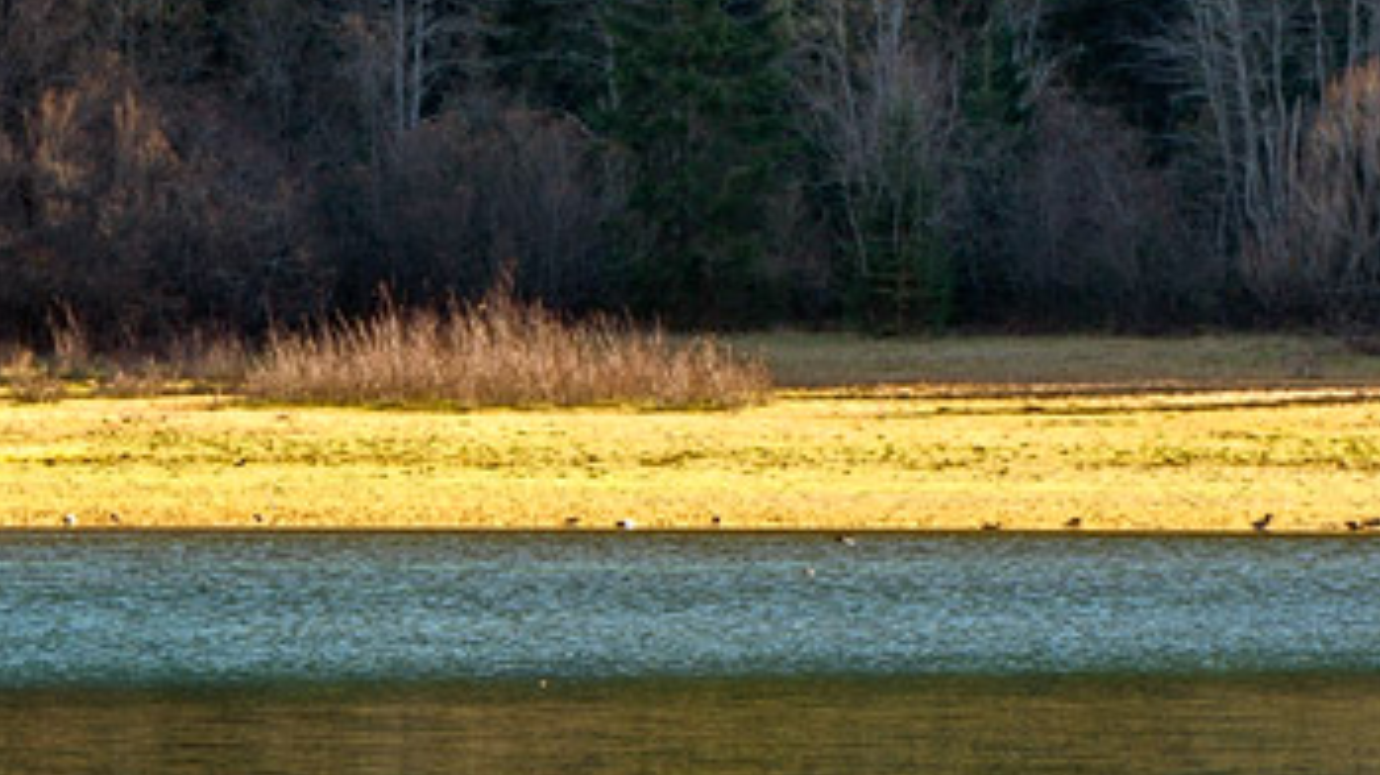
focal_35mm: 481
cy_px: 745
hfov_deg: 4.5
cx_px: -894
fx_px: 17594
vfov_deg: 2.5
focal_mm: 80
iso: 50
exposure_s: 1/5
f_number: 14
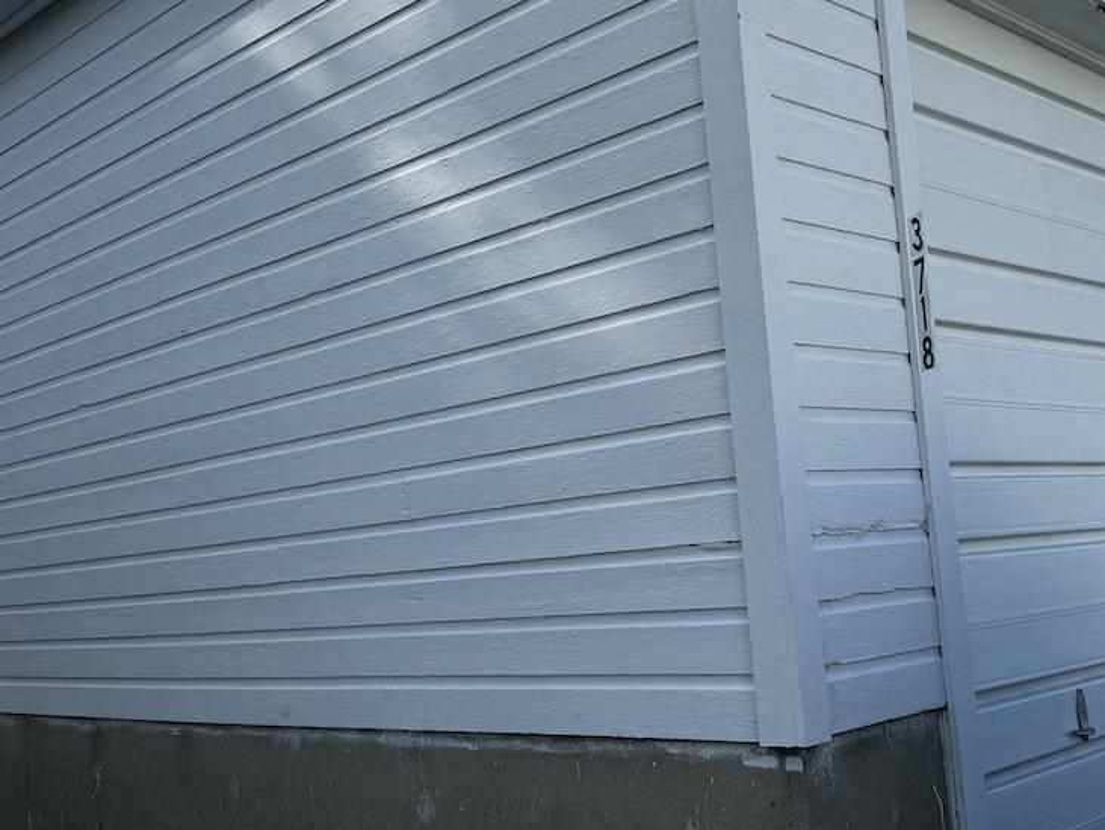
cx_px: 701
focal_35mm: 42
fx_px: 1341
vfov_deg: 34.4
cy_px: 387
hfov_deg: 44.4
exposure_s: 1/2710
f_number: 1.78
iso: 80
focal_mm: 6.76
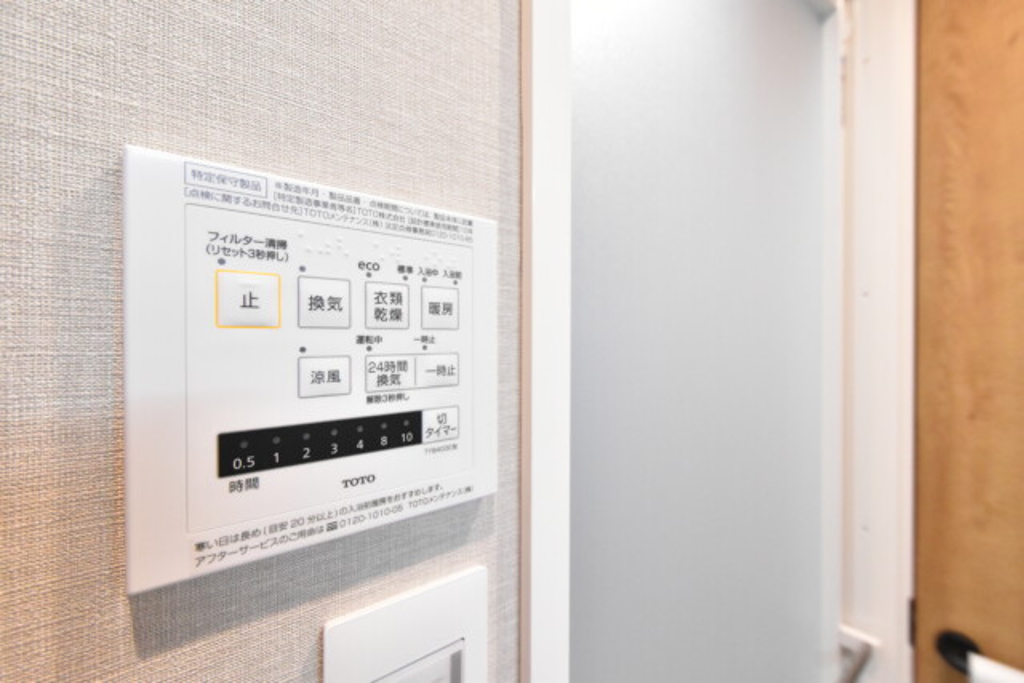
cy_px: 342
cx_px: 512
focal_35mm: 15
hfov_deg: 100.4
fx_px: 427
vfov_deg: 77.4
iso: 6400
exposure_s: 1/125
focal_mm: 10
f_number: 5.6
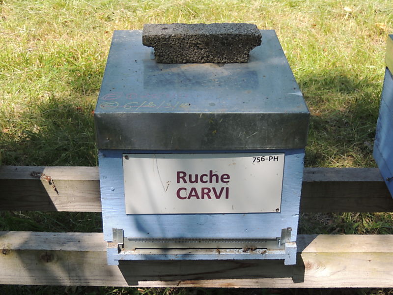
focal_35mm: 60
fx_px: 681
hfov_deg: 32.2
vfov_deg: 24.4
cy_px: 148
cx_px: 196
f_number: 3.7
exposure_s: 1/400
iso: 100
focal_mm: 10.7
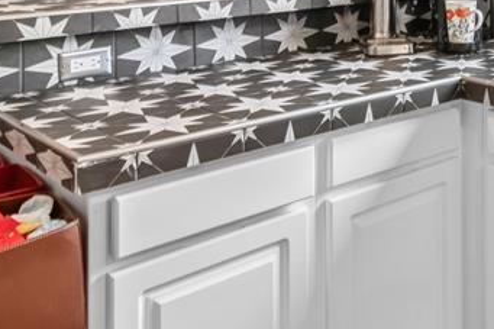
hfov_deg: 34.7
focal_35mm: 52
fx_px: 710
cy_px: -78
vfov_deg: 23.5
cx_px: 500
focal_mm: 11.5
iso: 250
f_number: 9
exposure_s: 1/2.5
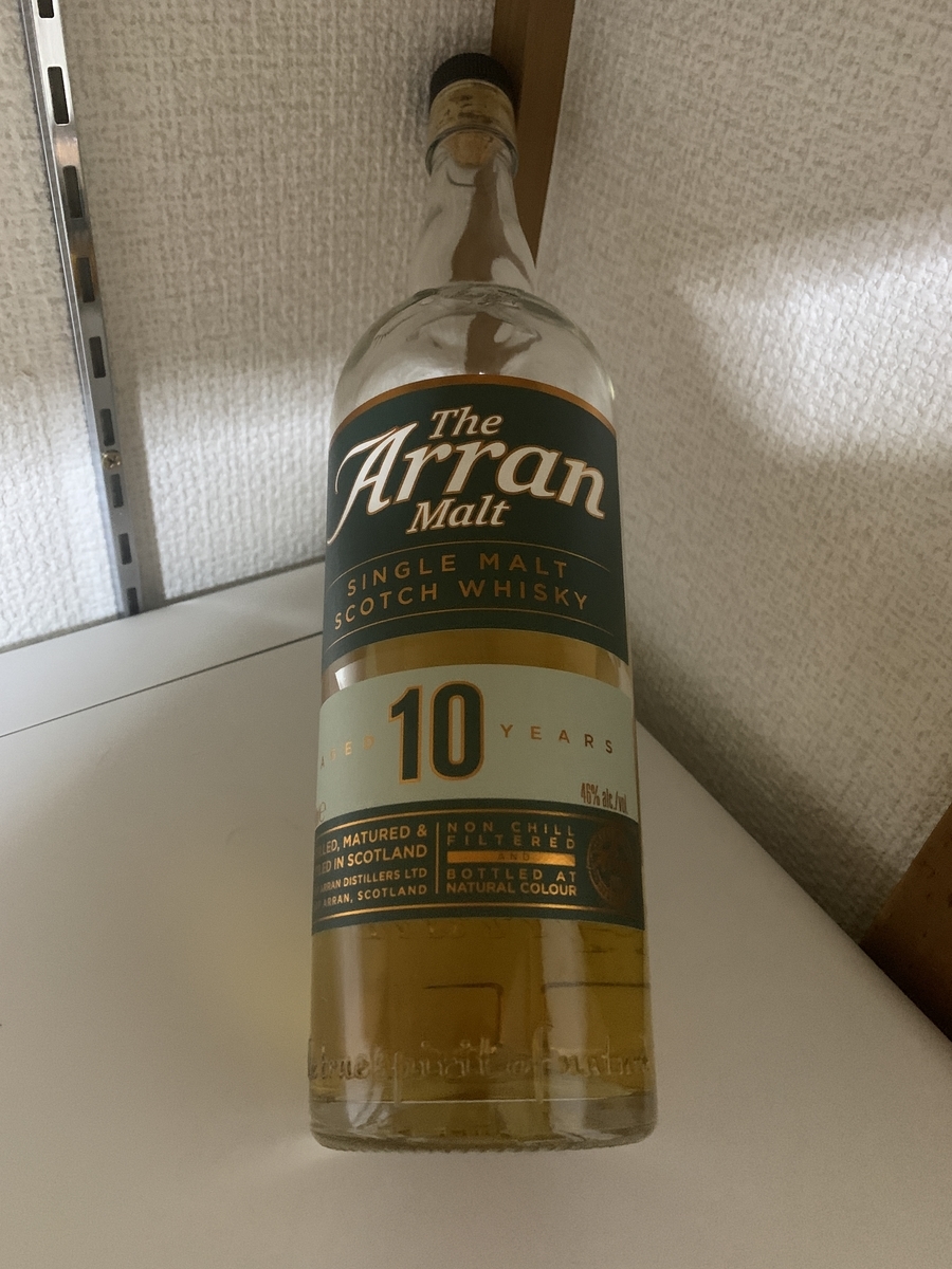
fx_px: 953
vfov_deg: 67.3
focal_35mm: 26
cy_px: 634
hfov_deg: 53.1
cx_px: 476
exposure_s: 1/30
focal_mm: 4.25
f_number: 1.8
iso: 800
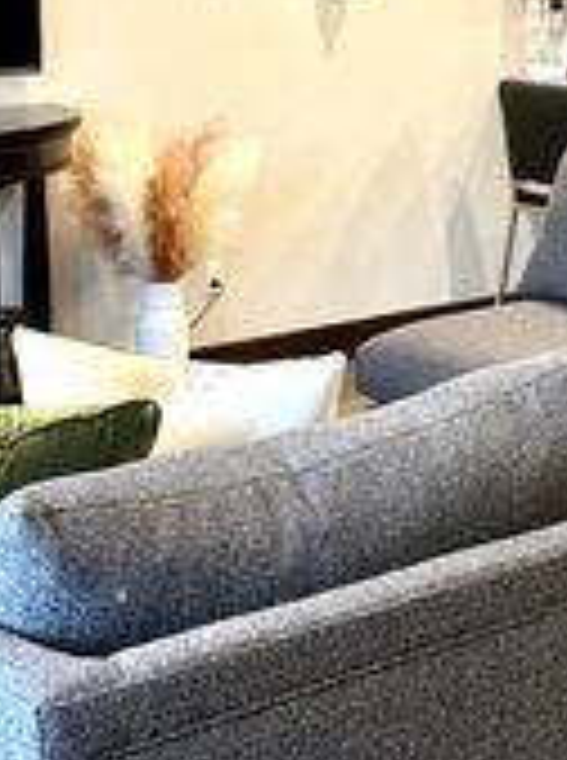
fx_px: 2083
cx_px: 468
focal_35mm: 95
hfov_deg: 15.4
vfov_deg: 20.6
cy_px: 218
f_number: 1.78
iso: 125
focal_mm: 6.86
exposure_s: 1/60
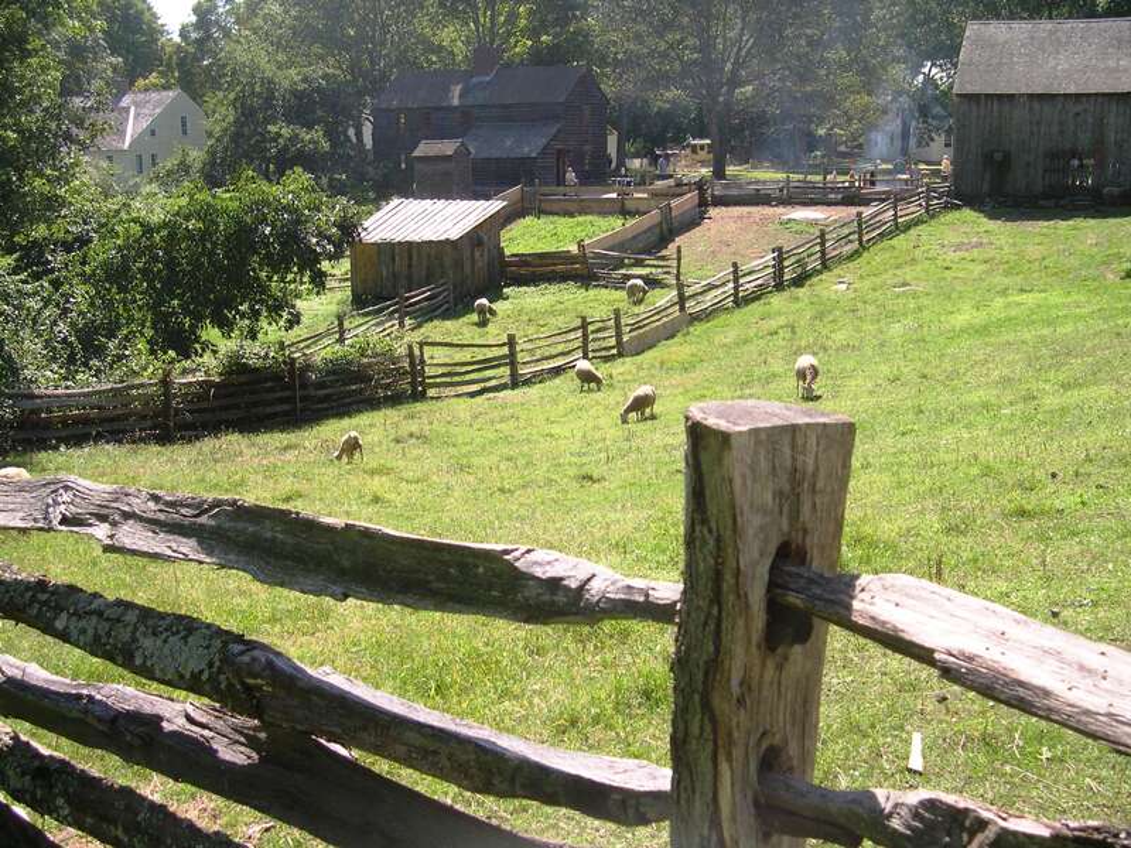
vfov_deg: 37.7
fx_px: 1242
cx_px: 566
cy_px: 424
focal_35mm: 38
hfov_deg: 49.0
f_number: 2.8
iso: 100
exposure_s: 1/506
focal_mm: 8
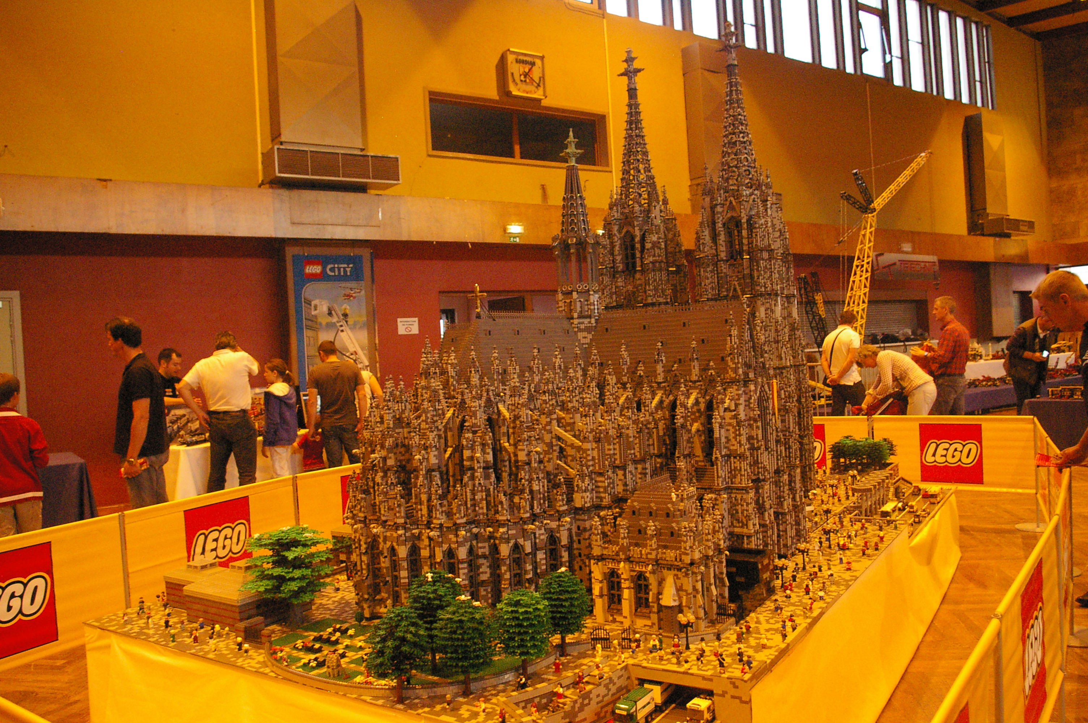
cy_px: 362
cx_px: 544
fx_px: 815
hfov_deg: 67.4
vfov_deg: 47.8
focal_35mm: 27
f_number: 4.5
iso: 3200
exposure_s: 1/60
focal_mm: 18
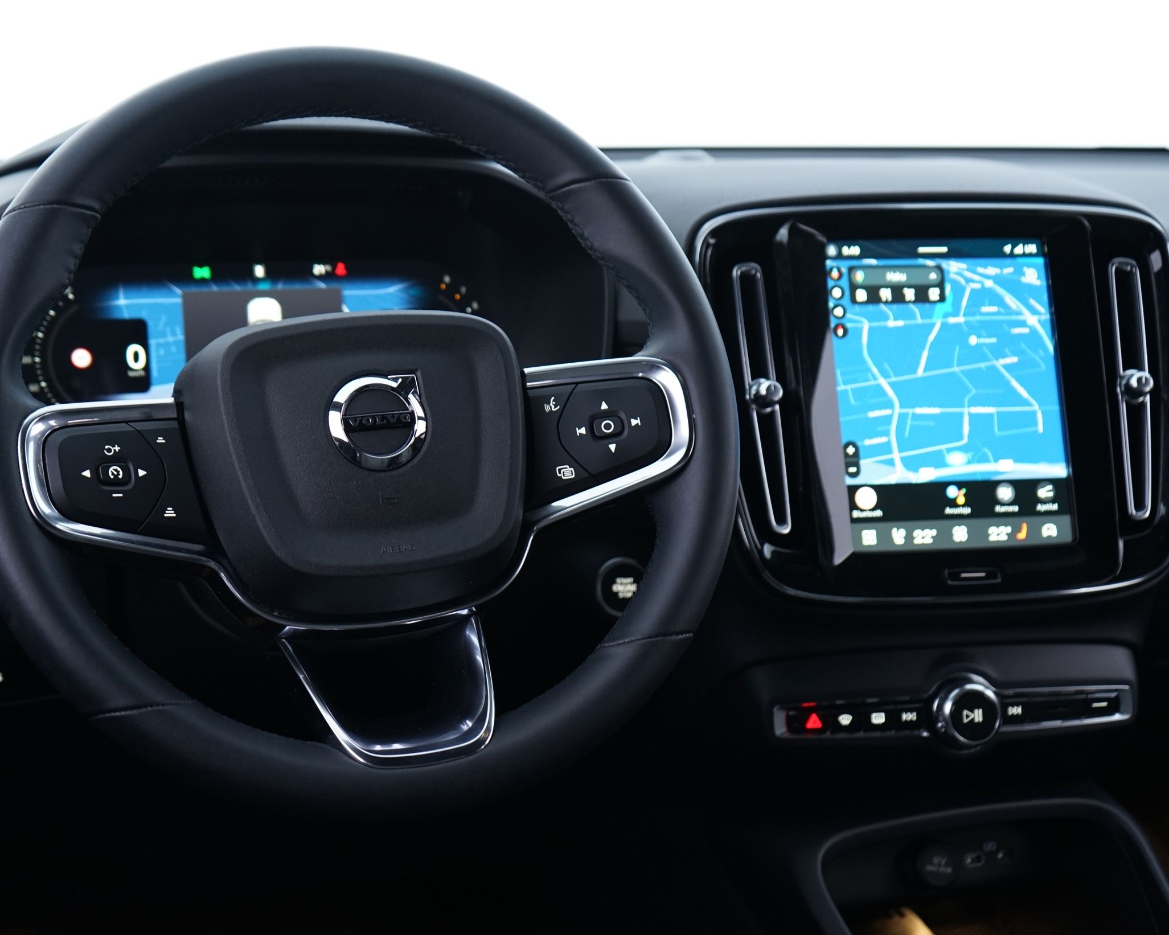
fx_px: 1661
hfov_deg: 38.7
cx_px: 511
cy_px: 470
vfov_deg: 31.4
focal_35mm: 48
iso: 800
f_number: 4.5
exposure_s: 1/5
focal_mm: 42
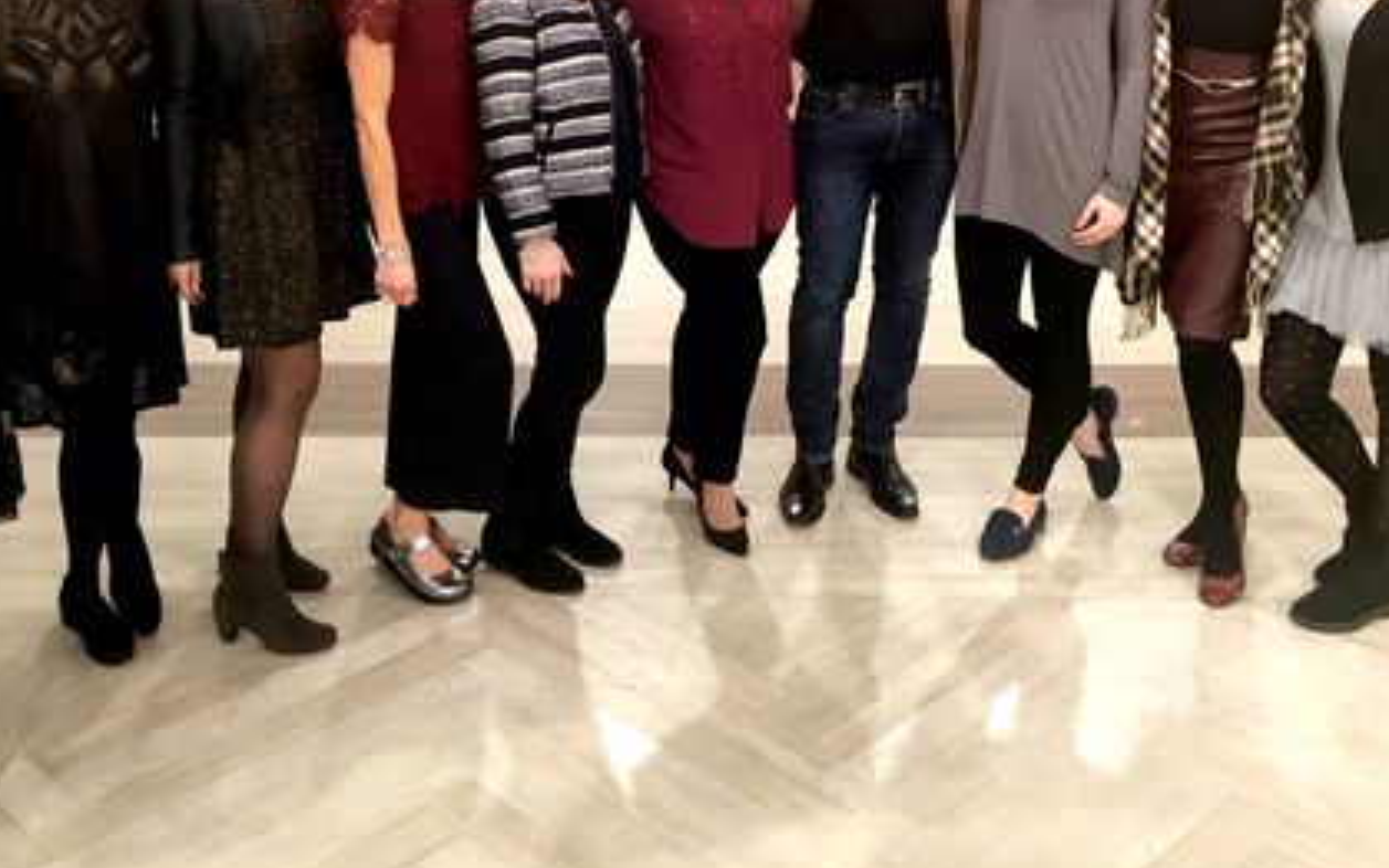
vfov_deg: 28.5
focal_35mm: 44
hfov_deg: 45.1
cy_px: 149
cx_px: 597
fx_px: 1666
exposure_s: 1/30
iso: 64
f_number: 2.2
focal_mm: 4.15
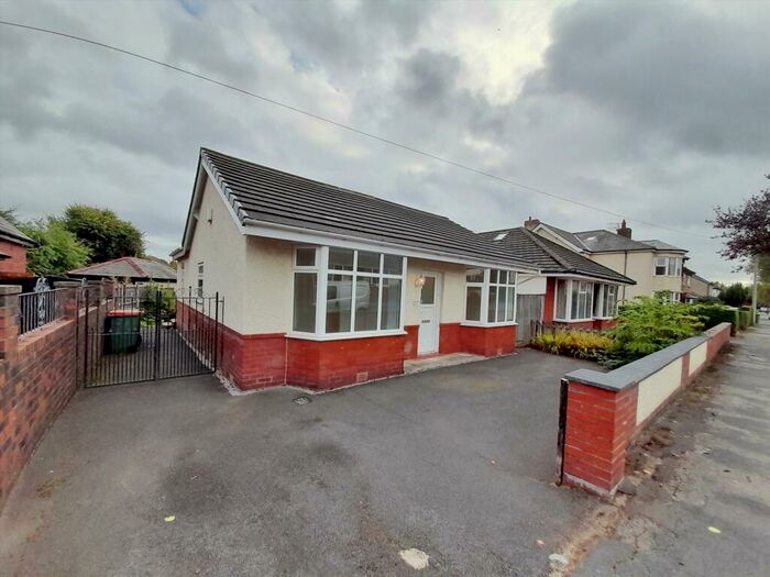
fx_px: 289
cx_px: 385
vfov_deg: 89.9
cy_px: 288
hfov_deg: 106.2
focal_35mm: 13
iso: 40
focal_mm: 1.42
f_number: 2.2
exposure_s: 1/1014
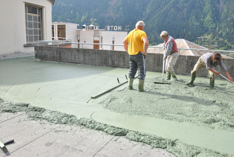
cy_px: 78
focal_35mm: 32
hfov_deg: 59.4
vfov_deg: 41.8
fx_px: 205
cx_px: 117
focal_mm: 21
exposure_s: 1/640
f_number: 4.5
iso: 200
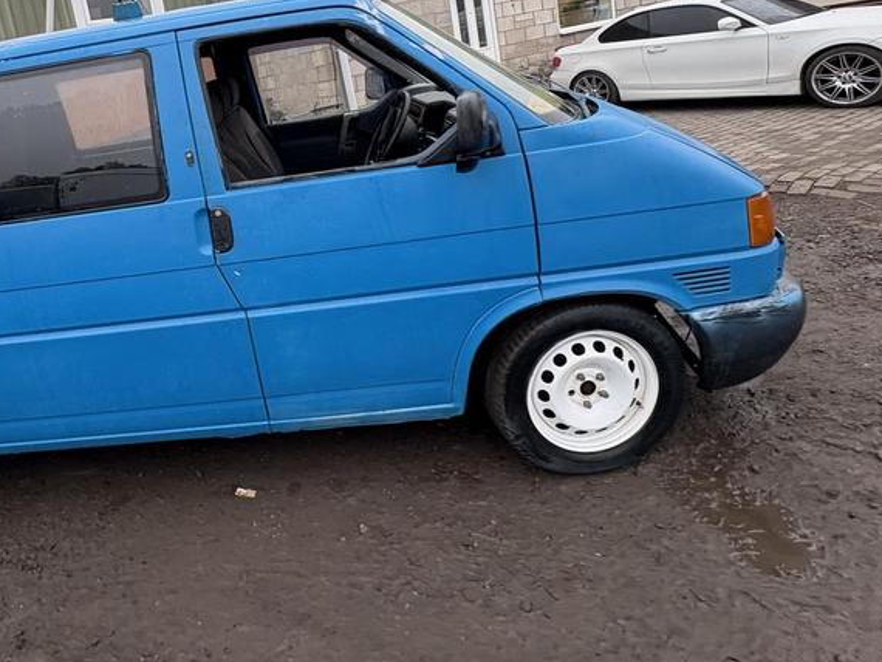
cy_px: 167
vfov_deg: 58.0
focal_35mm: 22
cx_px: 258
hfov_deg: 72.8
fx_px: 561
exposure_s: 1/99
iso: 80
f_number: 2.2
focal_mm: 2.22
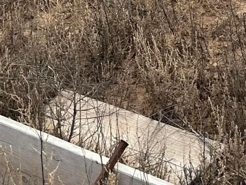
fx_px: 938
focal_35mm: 132
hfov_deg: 14.9
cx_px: 180
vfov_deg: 10.7
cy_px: -128
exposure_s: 1/4762
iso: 80
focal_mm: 6.86
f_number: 1.78
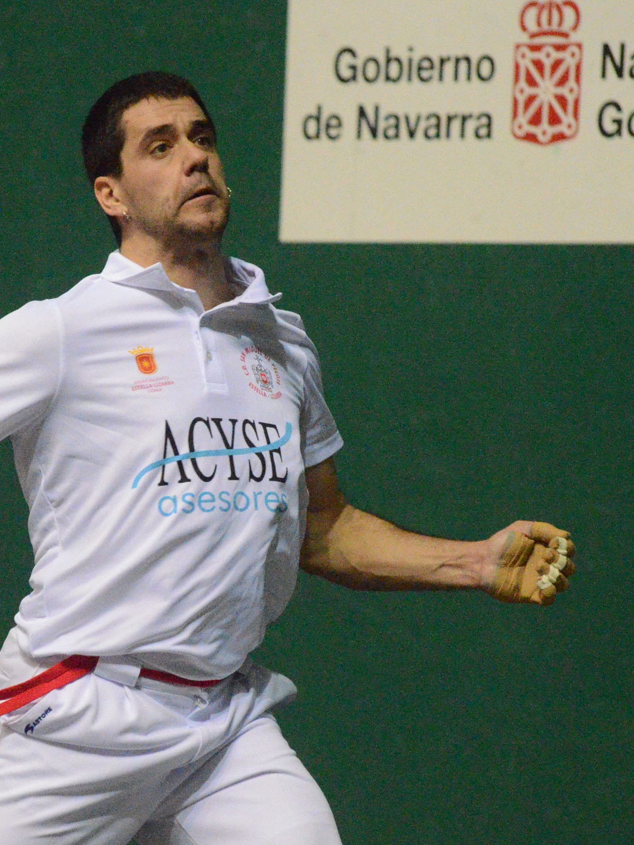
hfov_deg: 3.9
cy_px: 458
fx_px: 9327
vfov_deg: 5.2
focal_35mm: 382
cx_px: 119
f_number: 5.6
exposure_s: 1/1250
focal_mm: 135
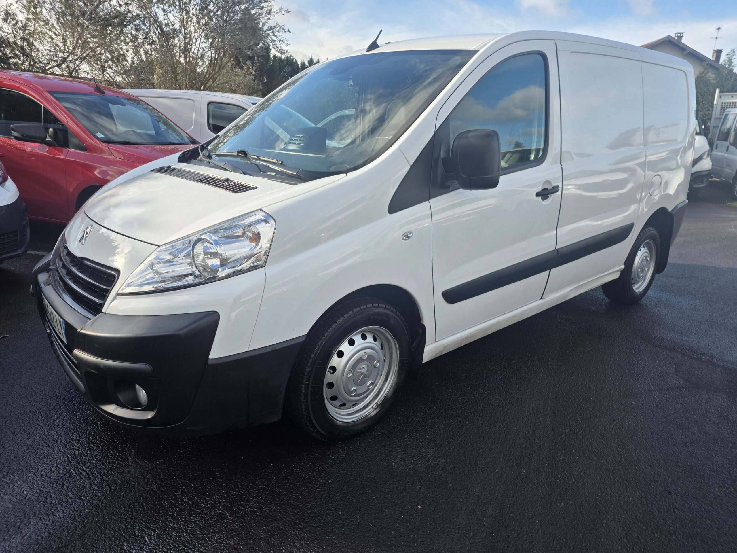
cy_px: 276
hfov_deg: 73.9
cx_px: 368
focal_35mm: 23
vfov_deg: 58.9
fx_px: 490
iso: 80
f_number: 1.7
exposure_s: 1/2145
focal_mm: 6.25
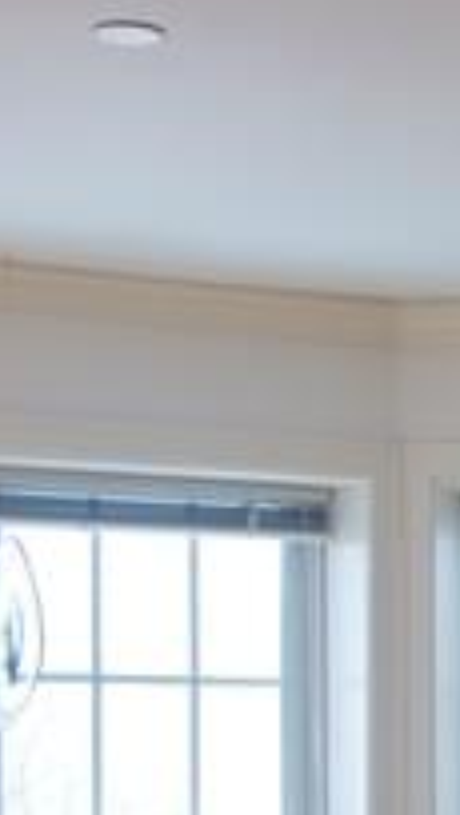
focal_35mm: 115
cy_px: 871
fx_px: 2490
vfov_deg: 18.0
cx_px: 920
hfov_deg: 9.8
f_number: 6.3
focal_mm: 28
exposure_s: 1/8
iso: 100
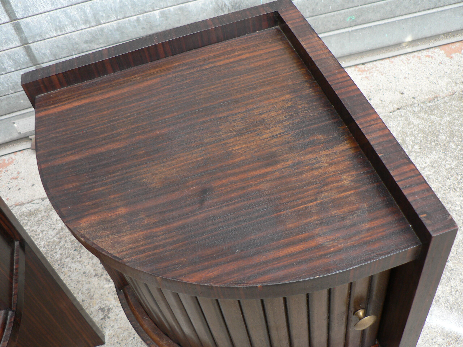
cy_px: 174
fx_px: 482
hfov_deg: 51.4
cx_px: 232
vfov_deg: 39.7
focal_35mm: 36
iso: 80
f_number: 2.8
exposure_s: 1/80
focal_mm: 6
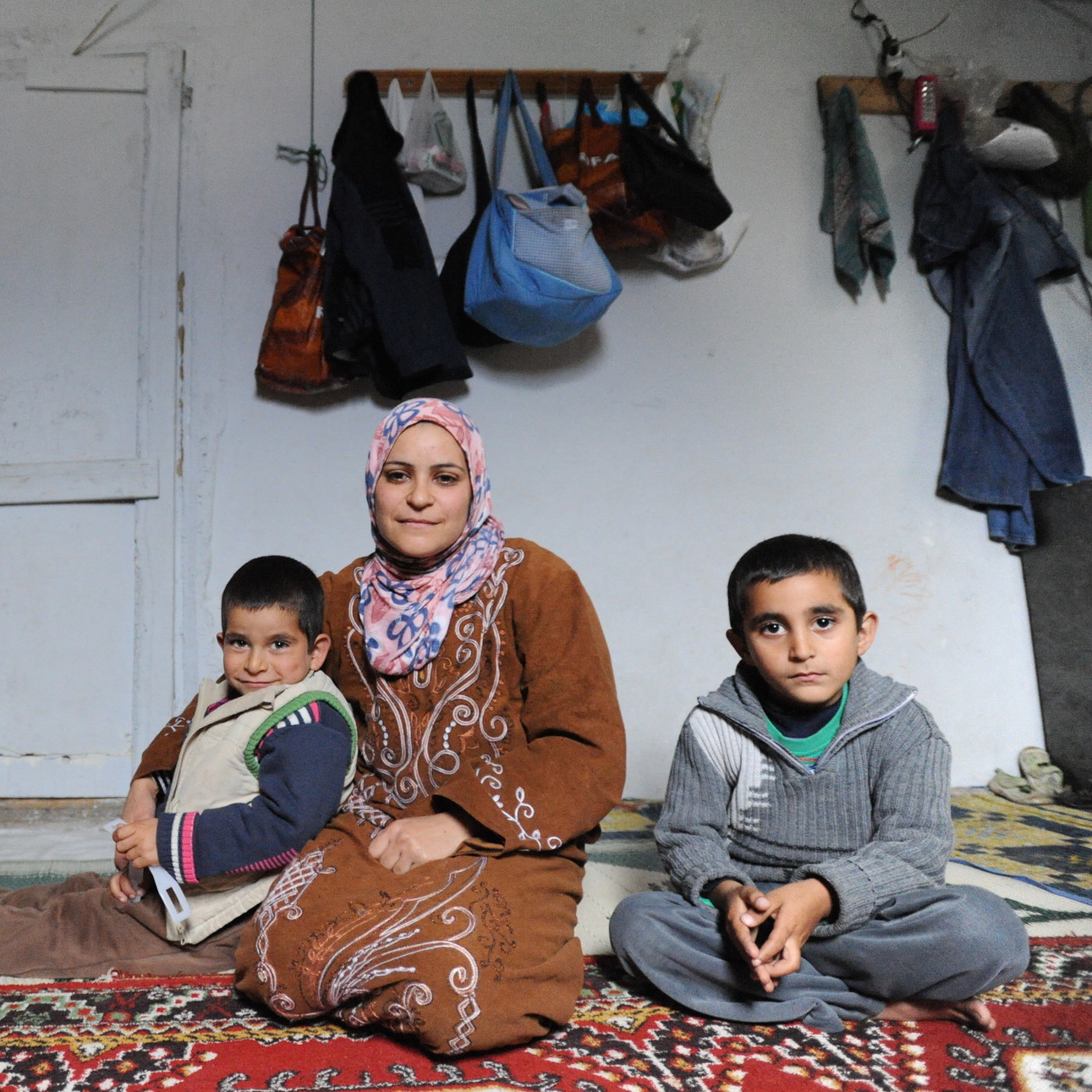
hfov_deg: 60.5
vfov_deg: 62.9
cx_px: 313
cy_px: 542
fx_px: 892
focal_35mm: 25
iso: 6400
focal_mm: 19
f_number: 3.2
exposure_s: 1/160
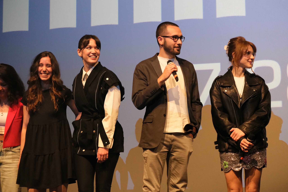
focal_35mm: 105
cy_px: 96
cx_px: 144
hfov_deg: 19.5
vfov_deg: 13.0
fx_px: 840
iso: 6400
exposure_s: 1/200
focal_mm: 70
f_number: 4
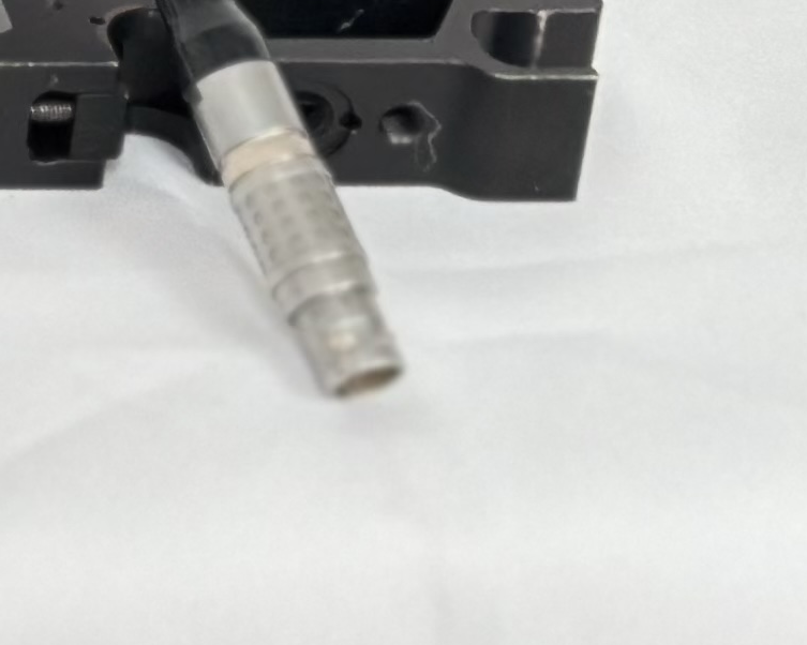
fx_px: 5993
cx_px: -1305
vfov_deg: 6.0
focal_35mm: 251
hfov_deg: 7.1
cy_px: -797
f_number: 1.78
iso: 250
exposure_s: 1/60
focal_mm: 6.86
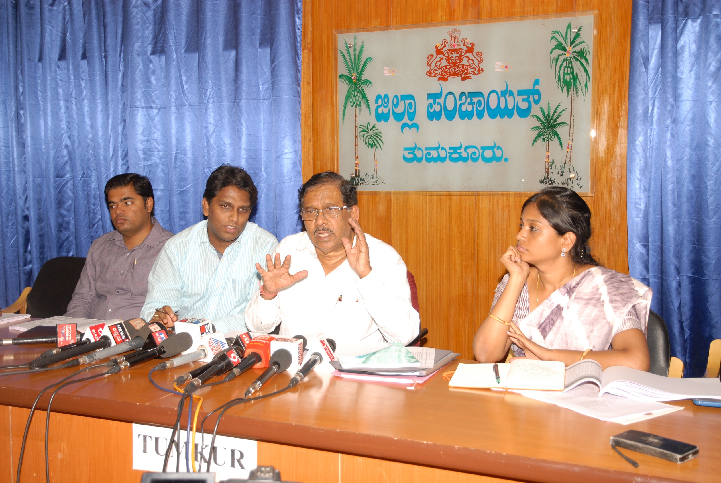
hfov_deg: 46.3
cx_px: 360
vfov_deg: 32.0
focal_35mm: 42
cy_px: 242
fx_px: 842
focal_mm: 28
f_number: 4.2
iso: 320
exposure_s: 1/200
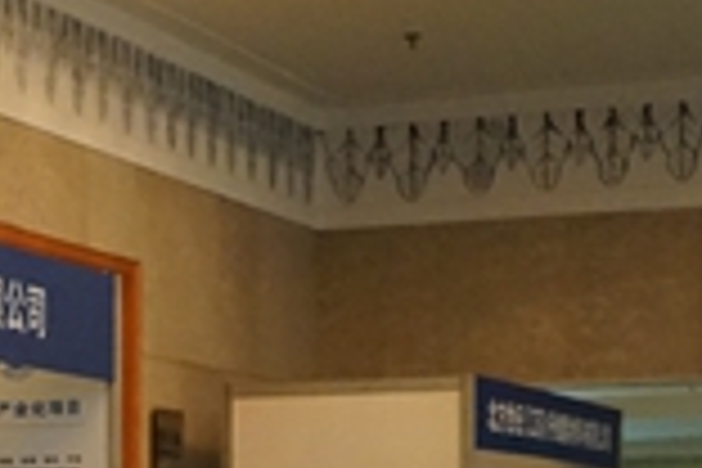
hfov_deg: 12.4
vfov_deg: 8.8
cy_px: 677
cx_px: -526
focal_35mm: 152
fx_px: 2964
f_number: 4
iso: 6400
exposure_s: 1/100
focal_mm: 37
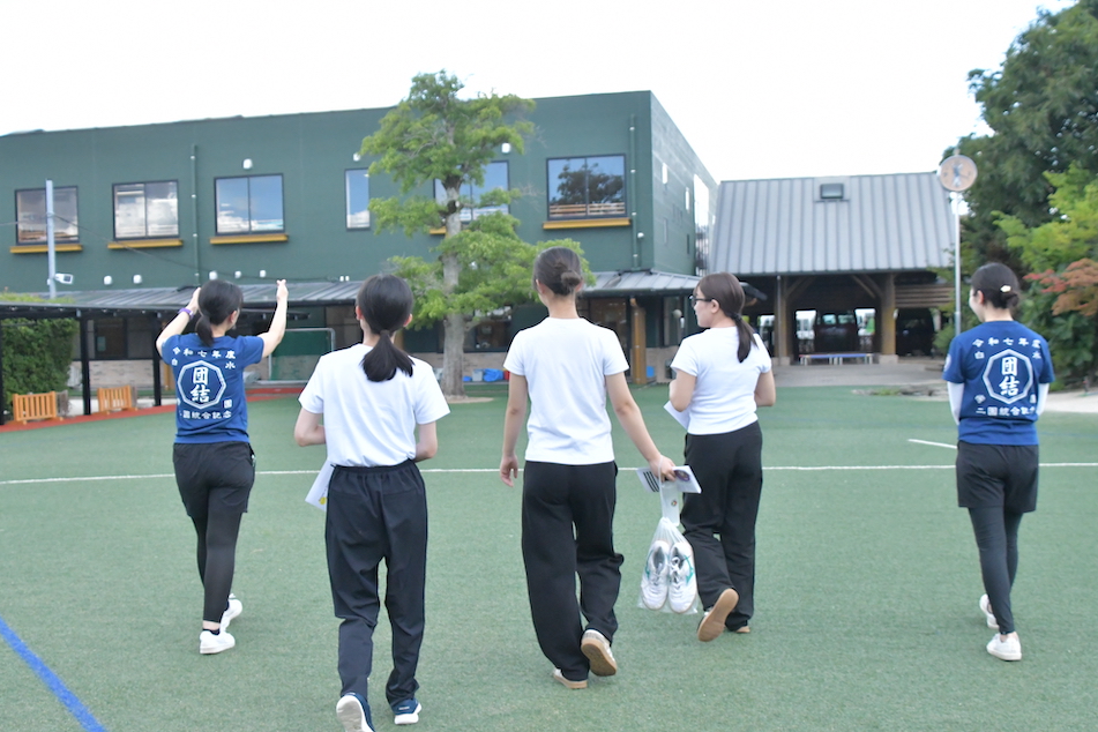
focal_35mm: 41
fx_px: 1250
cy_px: 371
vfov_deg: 32.6
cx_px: 545
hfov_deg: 47.4
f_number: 3.8
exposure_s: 1/8000
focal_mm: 26
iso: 4000
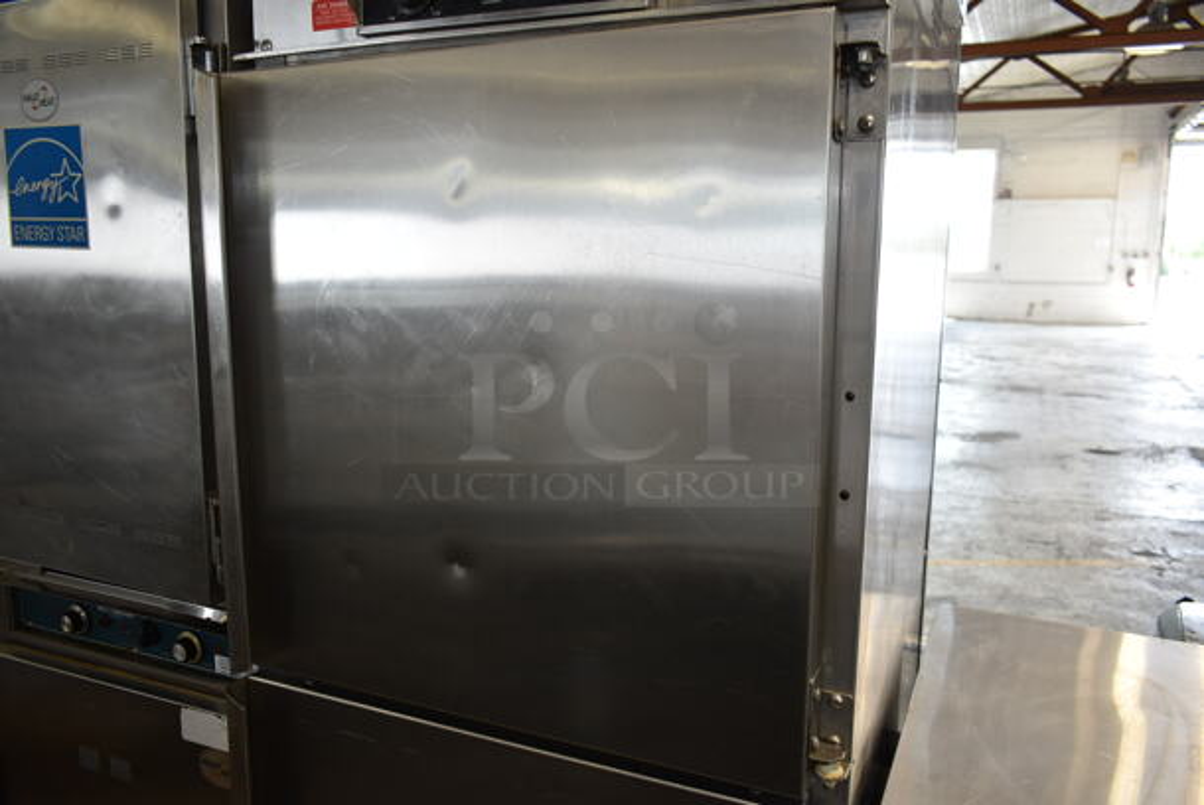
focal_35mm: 27
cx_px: 602
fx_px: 904
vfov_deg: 48.0
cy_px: 402
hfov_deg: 67.3
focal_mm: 18
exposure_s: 1/30
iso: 220
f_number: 3.5
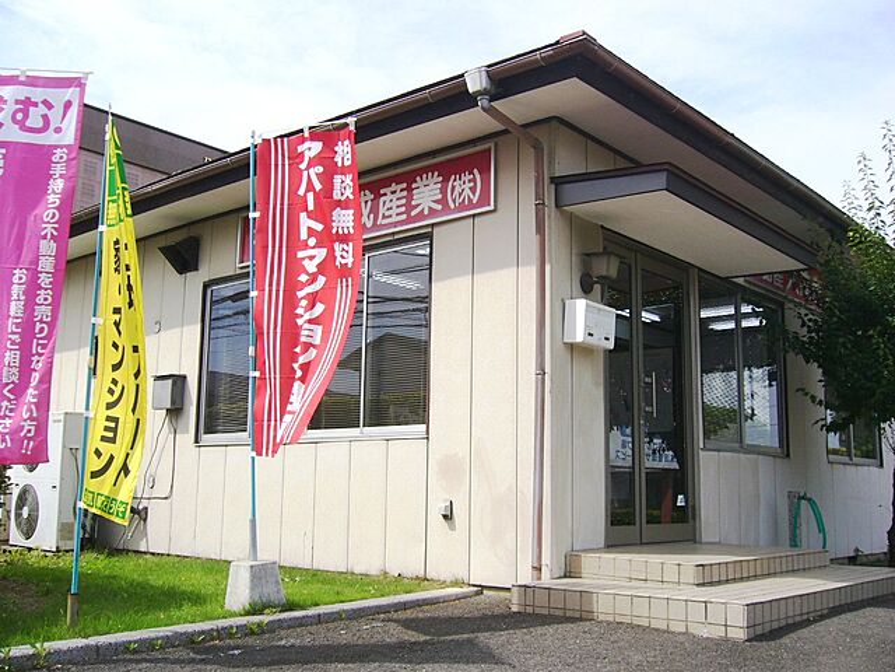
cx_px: 448
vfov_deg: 40.7
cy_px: 336
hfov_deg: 52.6
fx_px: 905
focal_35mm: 35
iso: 80
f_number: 5.6
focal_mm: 5.8
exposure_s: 1/320
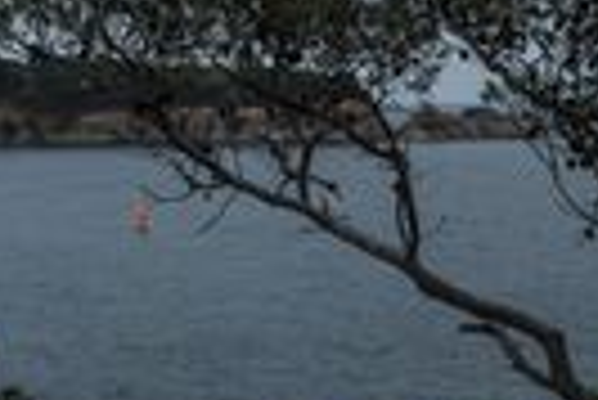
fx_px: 1813
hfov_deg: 17.6
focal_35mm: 109
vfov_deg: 12.1
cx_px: 760
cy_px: 584
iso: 50
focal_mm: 35
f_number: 11
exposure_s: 1/320
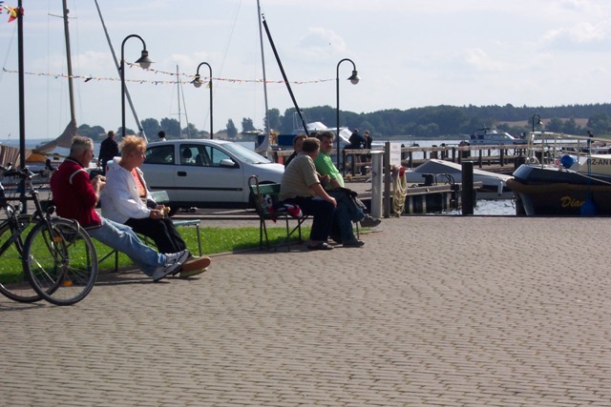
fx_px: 1935
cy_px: 204
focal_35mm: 114
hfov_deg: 17.9
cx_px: 306
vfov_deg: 12.0
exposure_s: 1/350
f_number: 8
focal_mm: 24
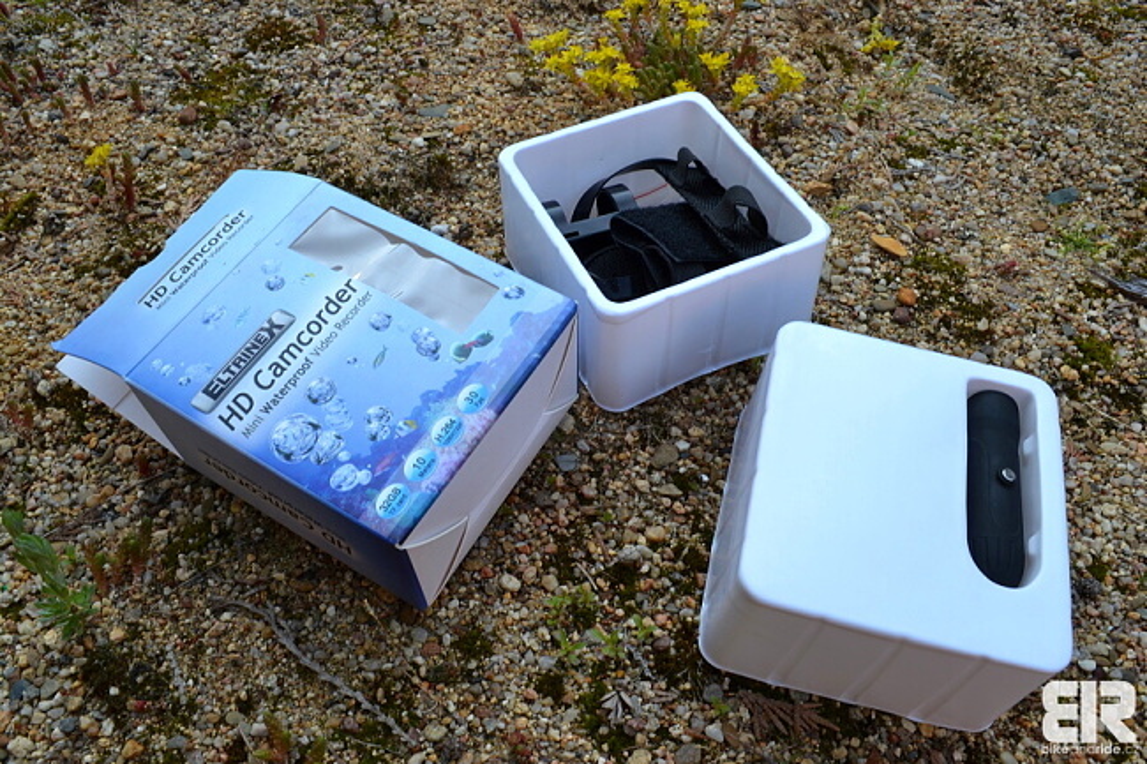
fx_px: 860
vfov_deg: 47.9
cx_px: 574
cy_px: 382
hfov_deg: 67.4
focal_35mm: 27
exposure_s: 1/10
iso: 100
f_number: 20
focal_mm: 18
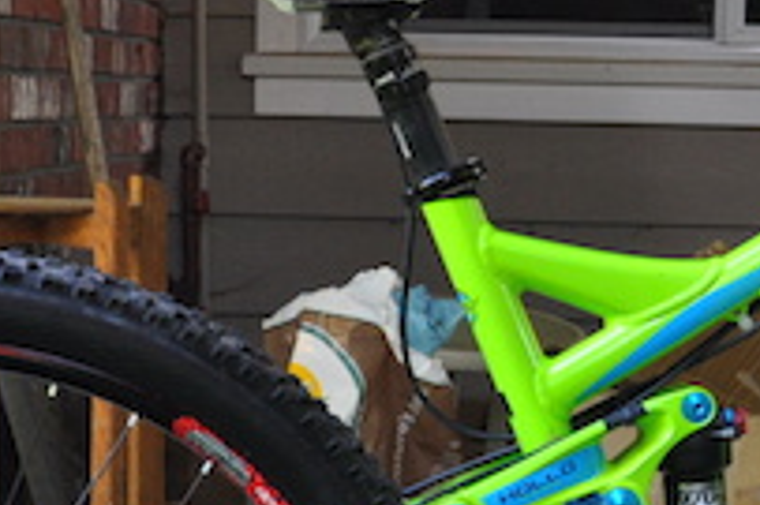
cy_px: 417
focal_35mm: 142
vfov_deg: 9.6
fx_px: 2995
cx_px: 689
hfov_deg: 14.3
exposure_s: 1/30
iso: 640
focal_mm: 24
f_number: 5.6
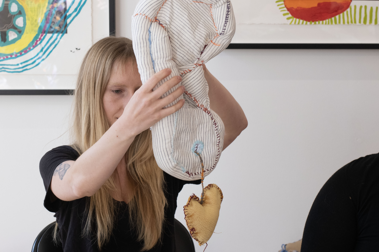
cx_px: 135
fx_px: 1042
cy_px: 134
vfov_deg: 13.8
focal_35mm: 99
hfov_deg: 20.6
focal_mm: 50
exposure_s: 1/160
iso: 800
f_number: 8
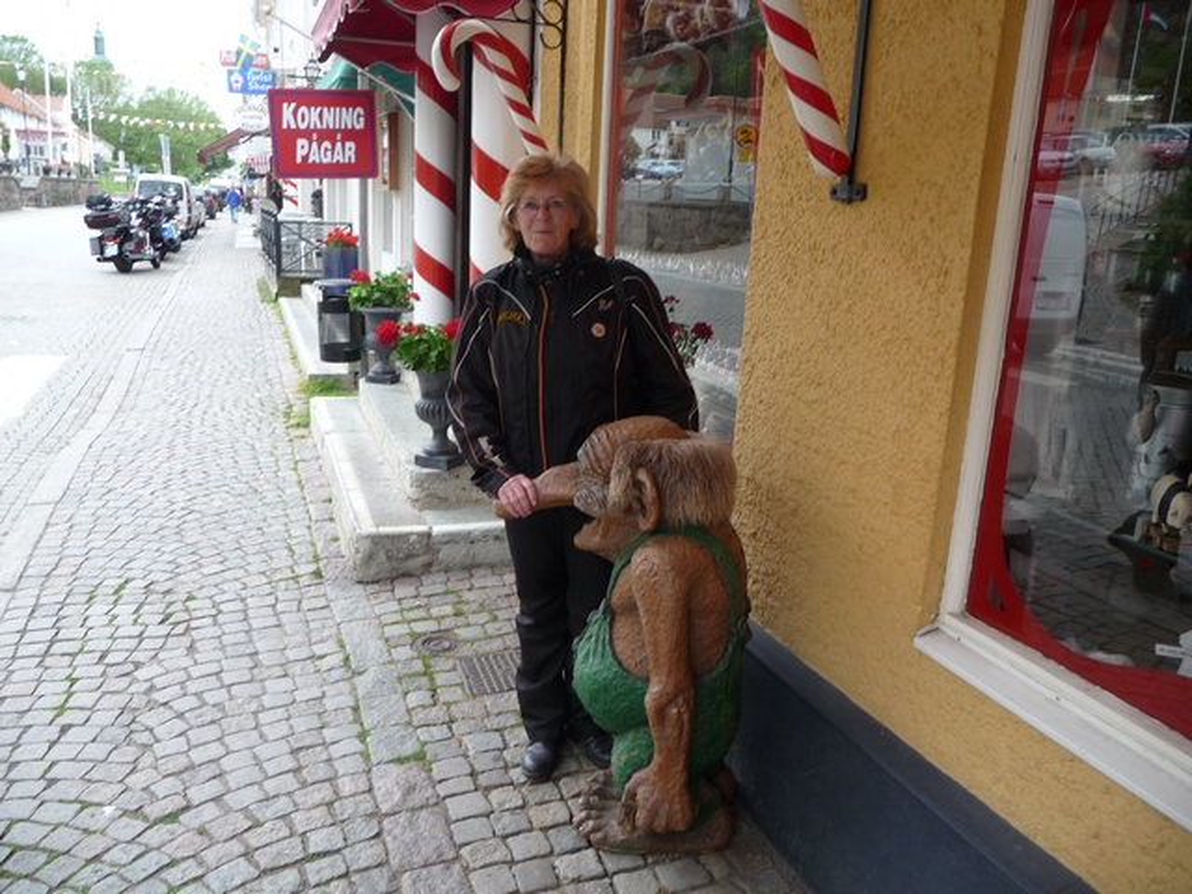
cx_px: 596
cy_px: 447
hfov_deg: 63.4
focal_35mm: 28
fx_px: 964
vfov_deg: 49.7
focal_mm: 4.7
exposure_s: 1/125
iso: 100
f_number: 3.3
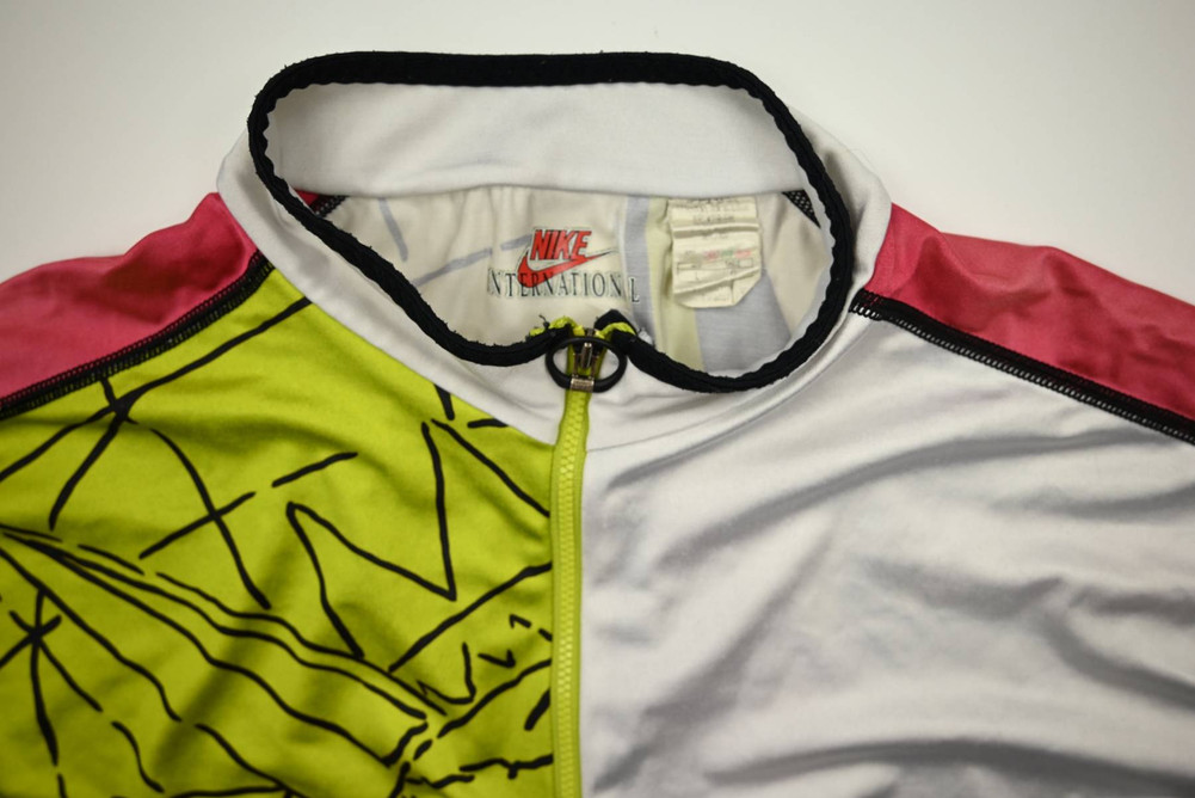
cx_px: 598
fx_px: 896
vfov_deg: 48.0
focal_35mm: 27
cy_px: 399
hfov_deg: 67.4
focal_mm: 27
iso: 200
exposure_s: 1/180
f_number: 5.6
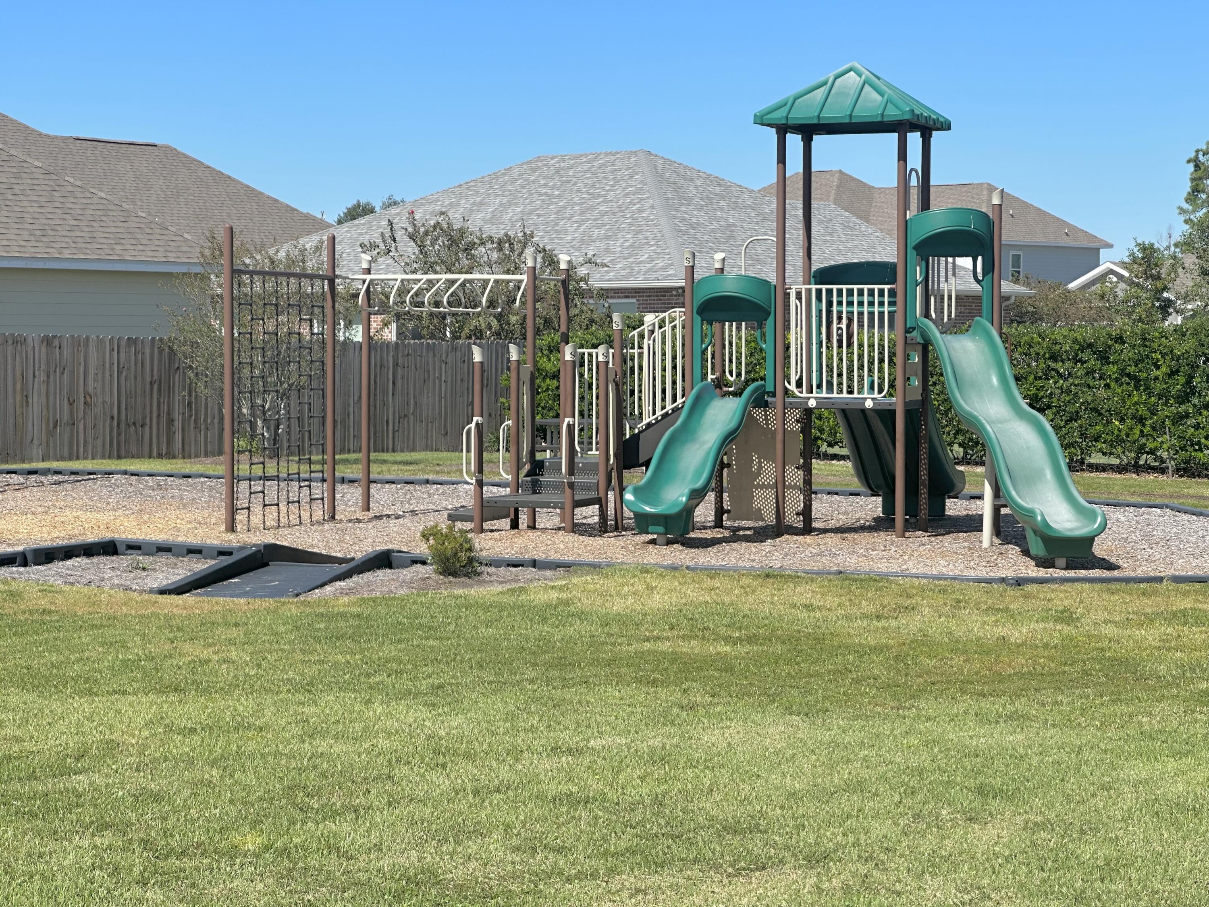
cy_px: 454
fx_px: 2689
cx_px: 604
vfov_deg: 19.1
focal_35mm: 77
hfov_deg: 25.3
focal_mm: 9
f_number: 2.8
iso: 32
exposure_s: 1/763
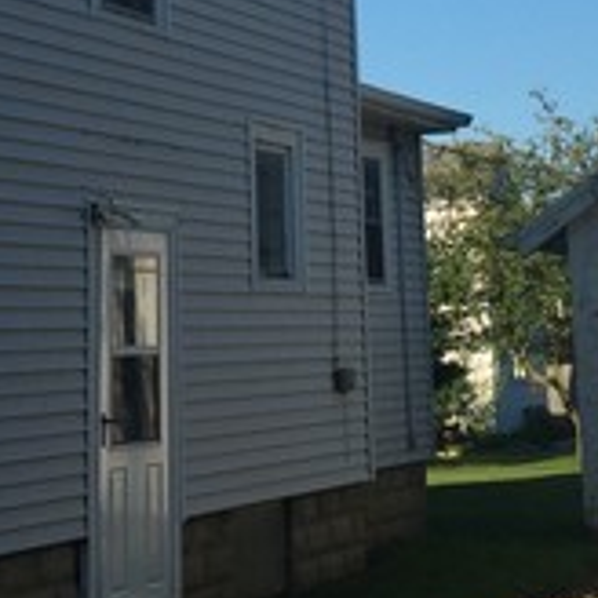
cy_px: -58
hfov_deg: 17.4
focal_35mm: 100
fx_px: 1954
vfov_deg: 16.9
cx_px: 252
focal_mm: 4.15
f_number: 2.2
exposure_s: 1/1883
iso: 32
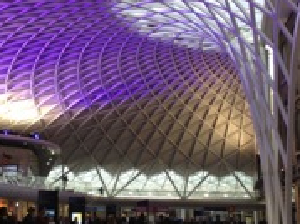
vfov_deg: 17.1
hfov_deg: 22.7
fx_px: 745
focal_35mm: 86
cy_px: 92
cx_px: 96
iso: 64
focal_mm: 4.28
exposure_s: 1/60
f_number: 2.4
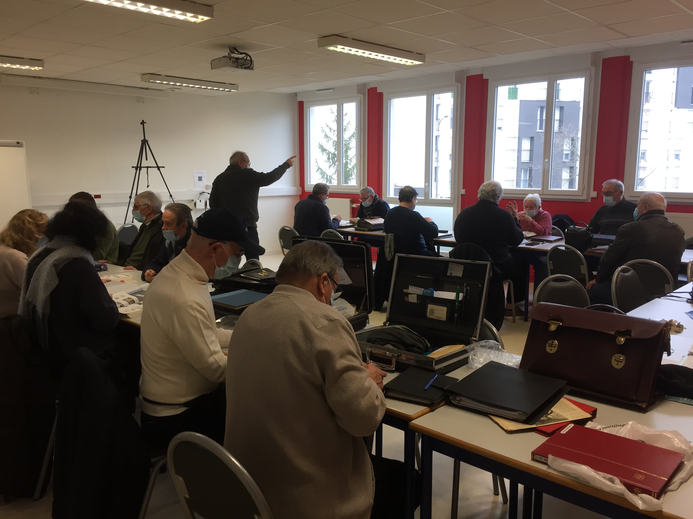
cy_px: 260
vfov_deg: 48.2
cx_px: 346
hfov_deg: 61.7
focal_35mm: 29
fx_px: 581
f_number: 2.2
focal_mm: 4.15
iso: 32
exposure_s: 1/33
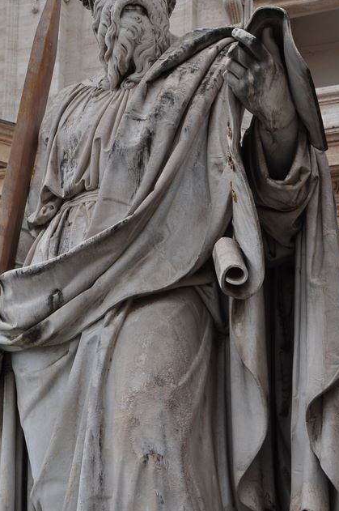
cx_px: 157
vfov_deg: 9.4
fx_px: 3102
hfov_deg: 6.3
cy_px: 166
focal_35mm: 219
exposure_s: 1/250
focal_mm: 90
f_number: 10
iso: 200
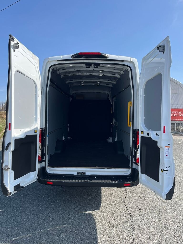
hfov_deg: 53.1
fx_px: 183
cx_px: 92
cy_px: 122
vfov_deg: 67.3
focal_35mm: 26
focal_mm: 5.1
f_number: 1.6
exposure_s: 1/1802
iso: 50
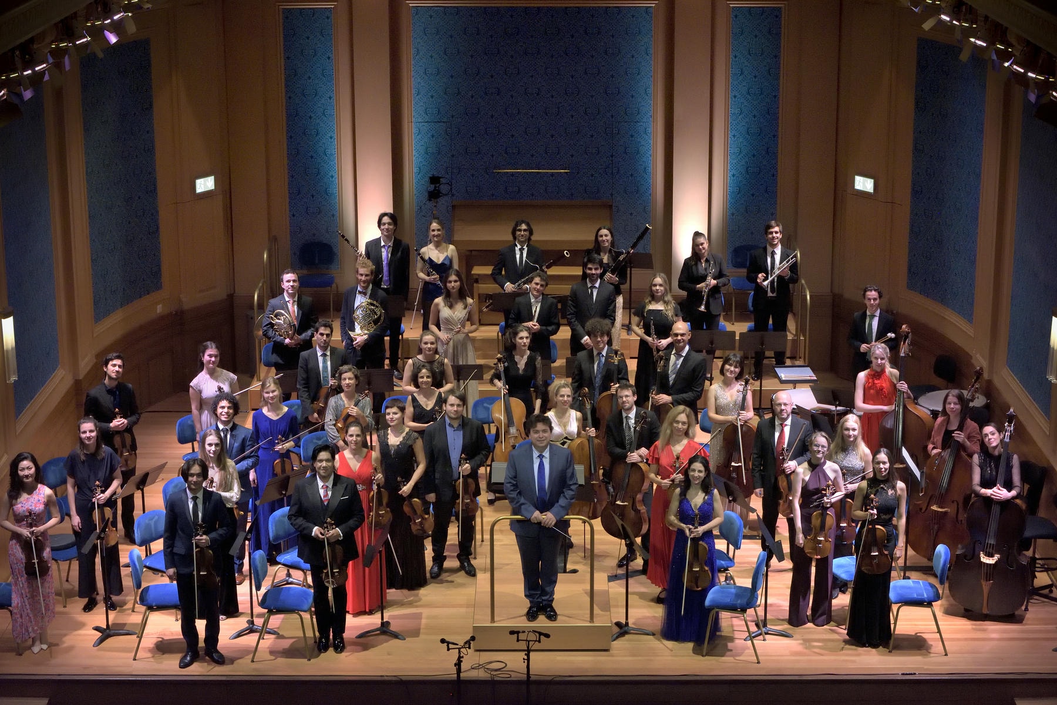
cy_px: 352
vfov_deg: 19.5
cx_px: 528
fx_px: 2056
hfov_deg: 28.8
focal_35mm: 70
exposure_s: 1/80
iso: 2500
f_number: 8
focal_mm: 70
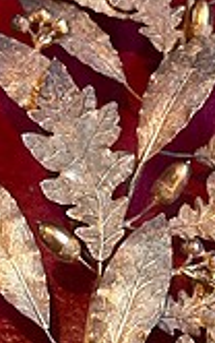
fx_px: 1039
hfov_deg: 11.8
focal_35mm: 111
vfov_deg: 18.7
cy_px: 238
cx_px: 132
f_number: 2.2
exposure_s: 1/33
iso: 160
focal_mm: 4.15
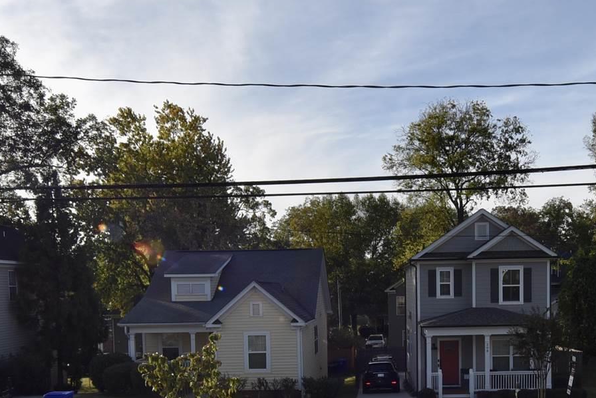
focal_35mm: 48
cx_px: 359
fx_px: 795
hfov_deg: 40.9
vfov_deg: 27.1
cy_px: 357
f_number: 11
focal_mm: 14
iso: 100
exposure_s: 1/200
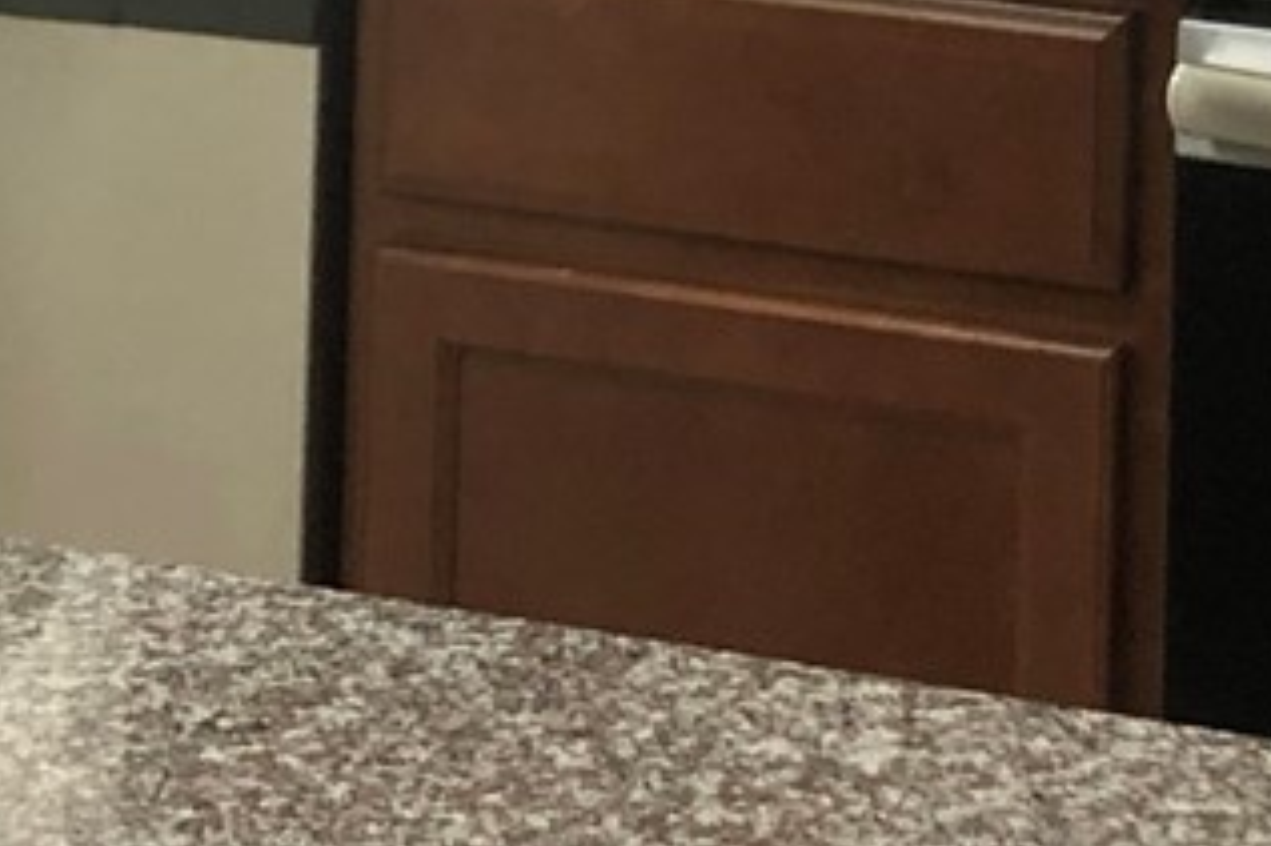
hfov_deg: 13.9
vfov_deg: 8.6
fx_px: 5187
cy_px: -1107
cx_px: 878
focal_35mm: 147
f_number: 1.8
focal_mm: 3.99
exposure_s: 1/24
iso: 32
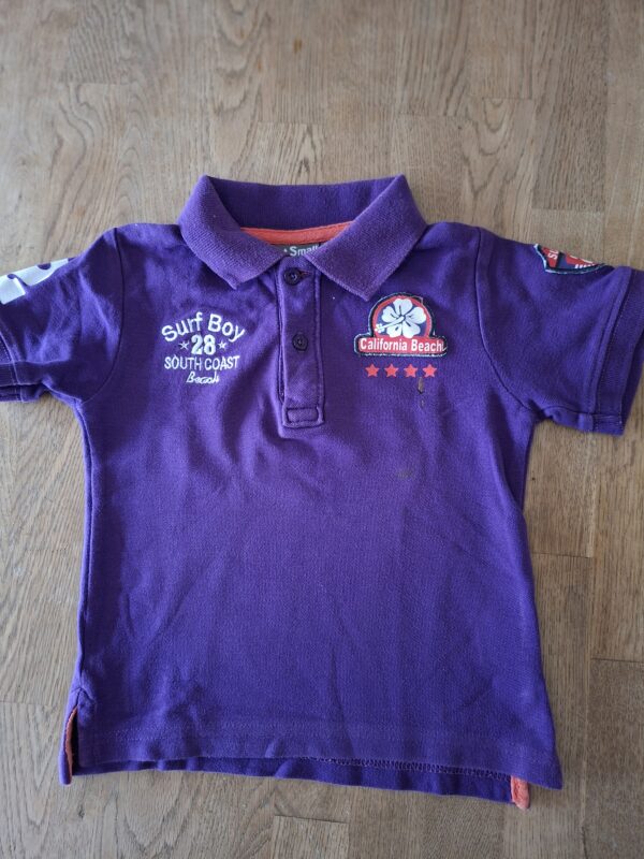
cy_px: 430
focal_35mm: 23
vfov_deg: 73.9
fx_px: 571
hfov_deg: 58.9
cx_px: 322
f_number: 1.8
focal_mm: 5.54
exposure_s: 1/25
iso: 500
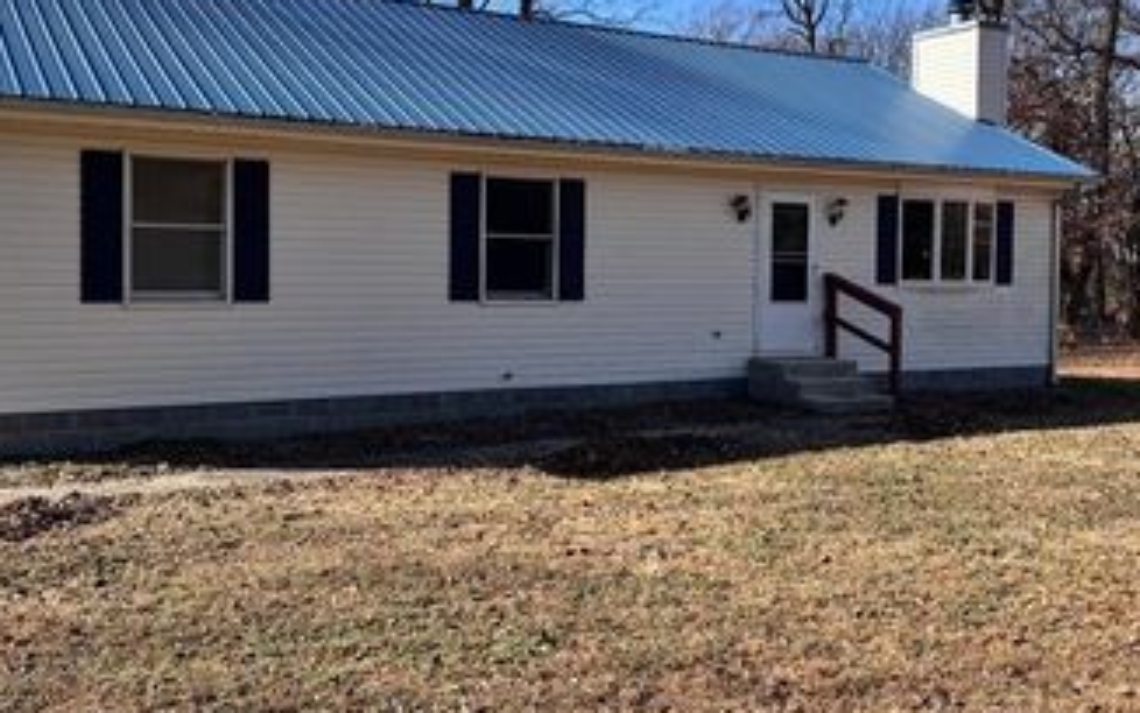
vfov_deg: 32.7
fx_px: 1212
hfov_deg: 50.4
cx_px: 560
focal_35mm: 39
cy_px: 288
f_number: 1.78
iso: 80
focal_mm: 6.76
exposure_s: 1/2415
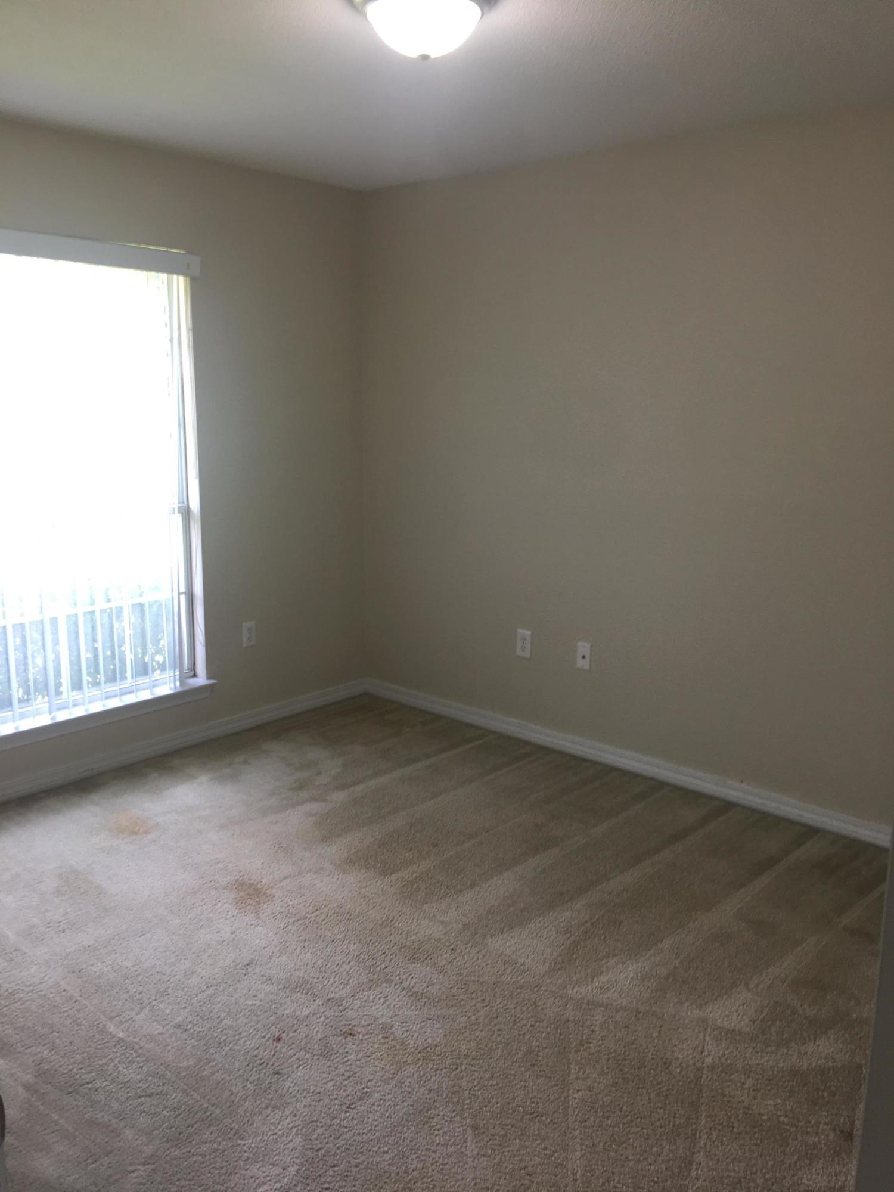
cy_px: 596
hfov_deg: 48.2
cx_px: 447
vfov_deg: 61.7
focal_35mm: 29
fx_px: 999
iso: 25
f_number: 2.2
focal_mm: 4.15
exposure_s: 1/30
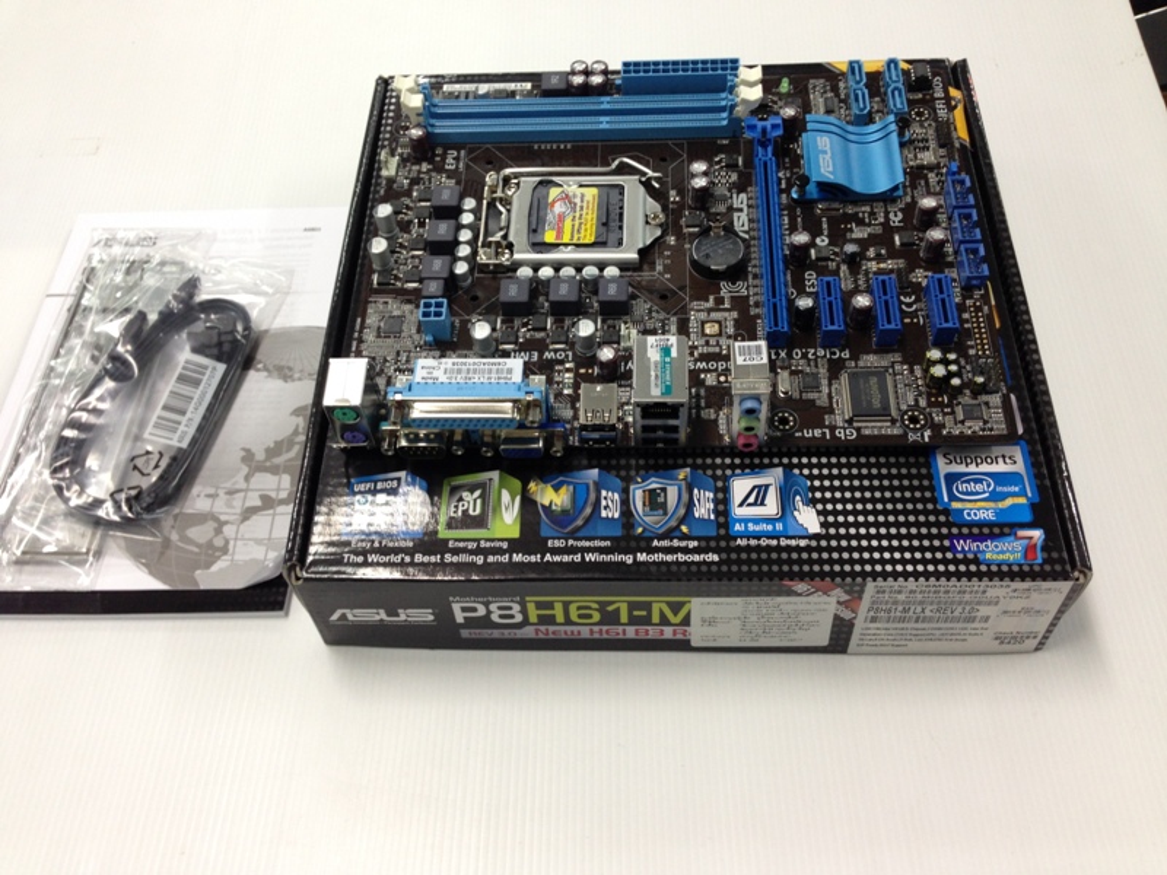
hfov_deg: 55.4
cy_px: 438
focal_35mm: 33
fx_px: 1113
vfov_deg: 42.9
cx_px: 584
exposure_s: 1/20
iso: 80
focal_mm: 4.12
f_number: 2.4
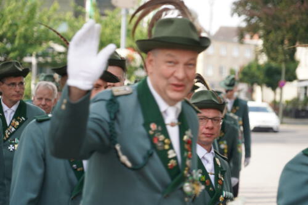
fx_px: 1394
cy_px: 102
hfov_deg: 12.6
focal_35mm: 163
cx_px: 154
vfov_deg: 8.4
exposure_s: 1/200
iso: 320
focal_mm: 163
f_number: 6.3
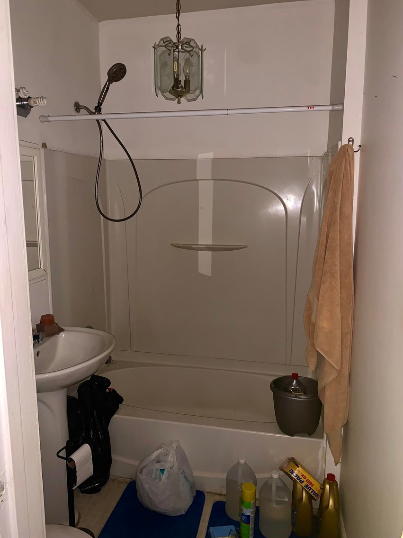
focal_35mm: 26
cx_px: 202
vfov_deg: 67.3
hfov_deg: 53.1
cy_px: 269
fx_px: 404
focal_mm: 4.25
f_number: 1.8
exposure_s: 1/14
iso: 64
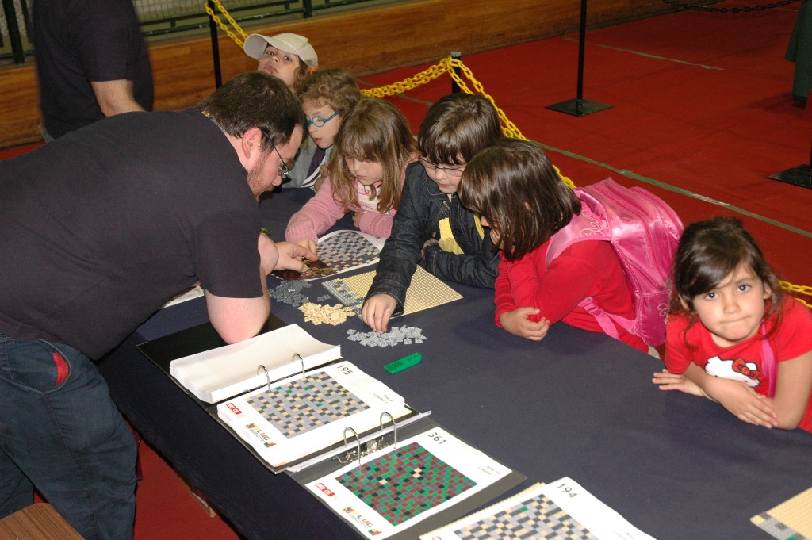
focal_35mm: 51
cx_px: 406
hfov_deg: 38.9
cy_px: 270
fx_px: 1149
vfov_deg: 26.4
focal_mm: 34
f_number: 5.6
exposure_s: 1/25
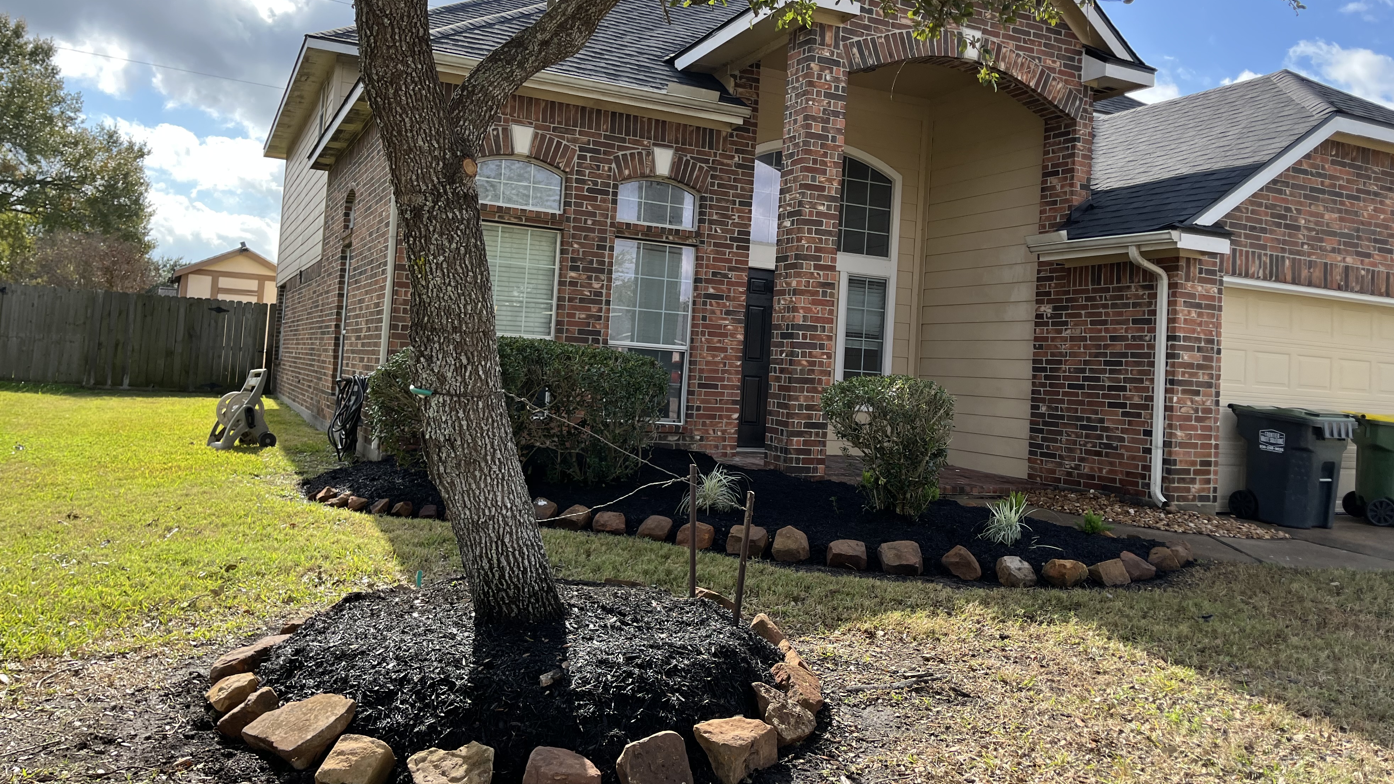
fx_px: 1072
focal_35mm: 29
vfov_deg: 40.0
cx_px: 697
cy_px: 321
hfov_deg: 66.1
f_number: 1.6
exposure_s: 1/1294
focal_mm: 5.1
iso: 50
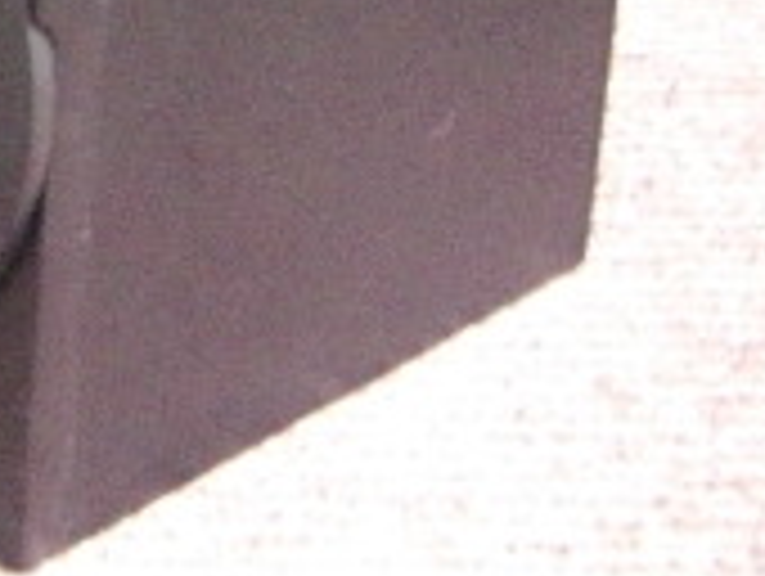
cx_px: -576
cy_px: -310
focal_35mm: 143
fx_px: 3165
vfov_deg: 10.0
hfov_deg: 12.6
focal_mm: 6.3
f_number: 3.4
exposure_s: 1/8
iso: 800
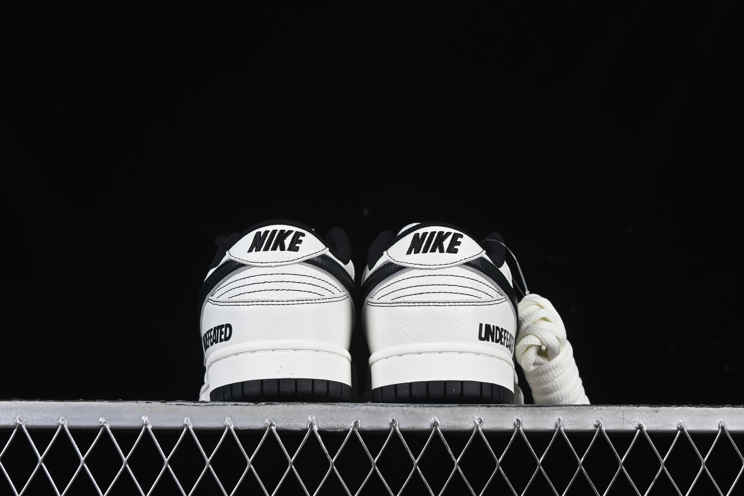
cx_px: 372
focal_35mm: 75
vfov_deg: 18.2
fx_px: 1550
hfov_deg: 27.0
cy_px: 248
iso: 160
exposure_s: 1/80
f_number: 8
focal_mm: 50
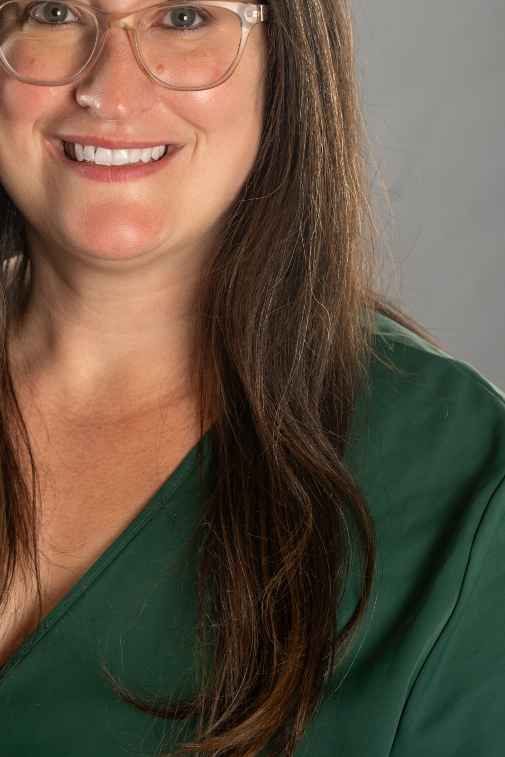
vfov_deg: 17.0
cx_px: 113
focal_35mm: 120
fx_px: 2524
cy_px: 243
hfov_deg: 11.4
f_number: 7.1
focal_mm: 70
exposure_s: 1/125
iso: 160
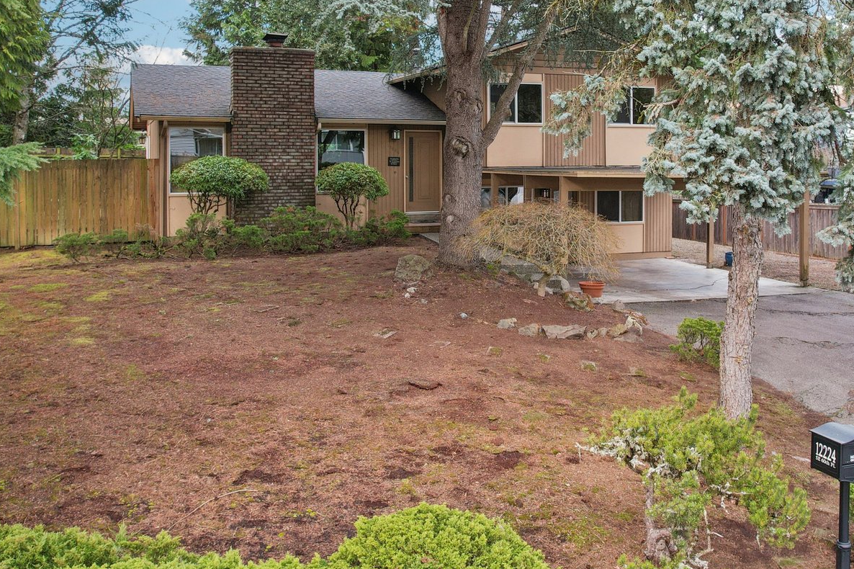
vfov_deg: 34.5
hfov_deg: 50.1
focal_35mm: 38
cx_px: 542
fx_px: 901
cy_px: 167
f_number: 2.8
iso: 150
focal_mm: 8.4
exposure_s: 1/120
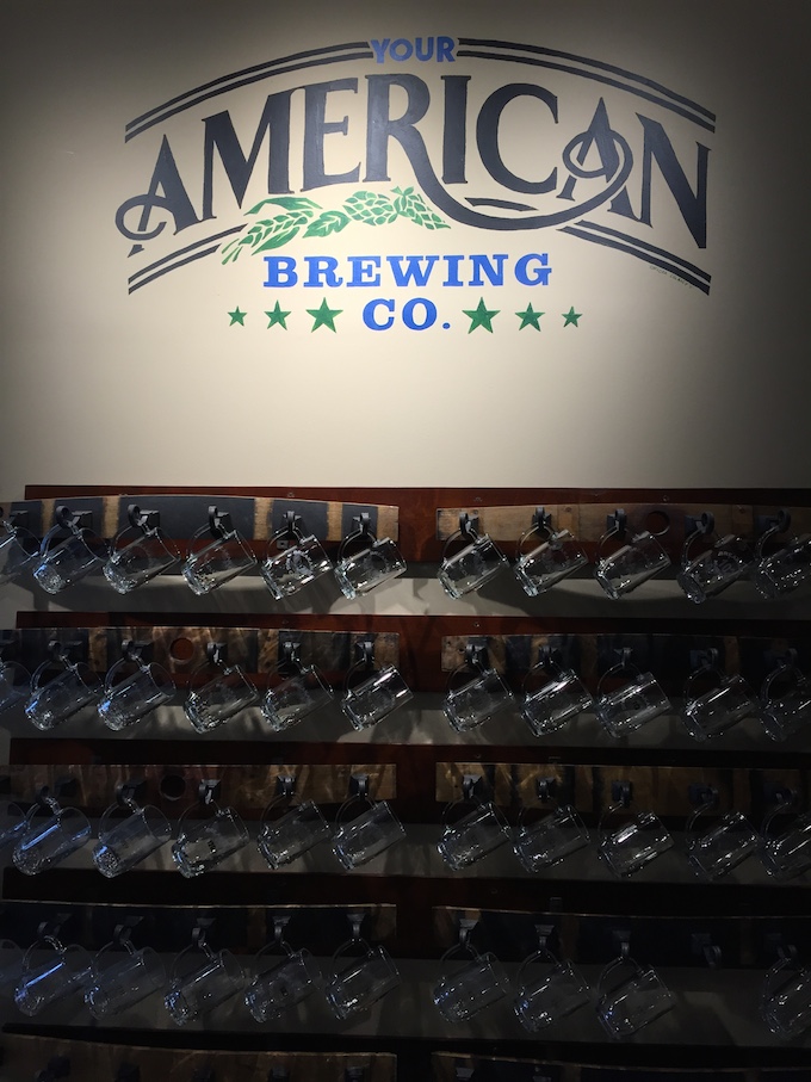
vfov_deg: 61.7
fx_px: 906
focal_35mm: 29
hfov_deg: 48.2
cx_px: 406
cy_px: 541
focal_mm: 4.15
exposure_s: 1/40
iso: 32
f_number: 2.2
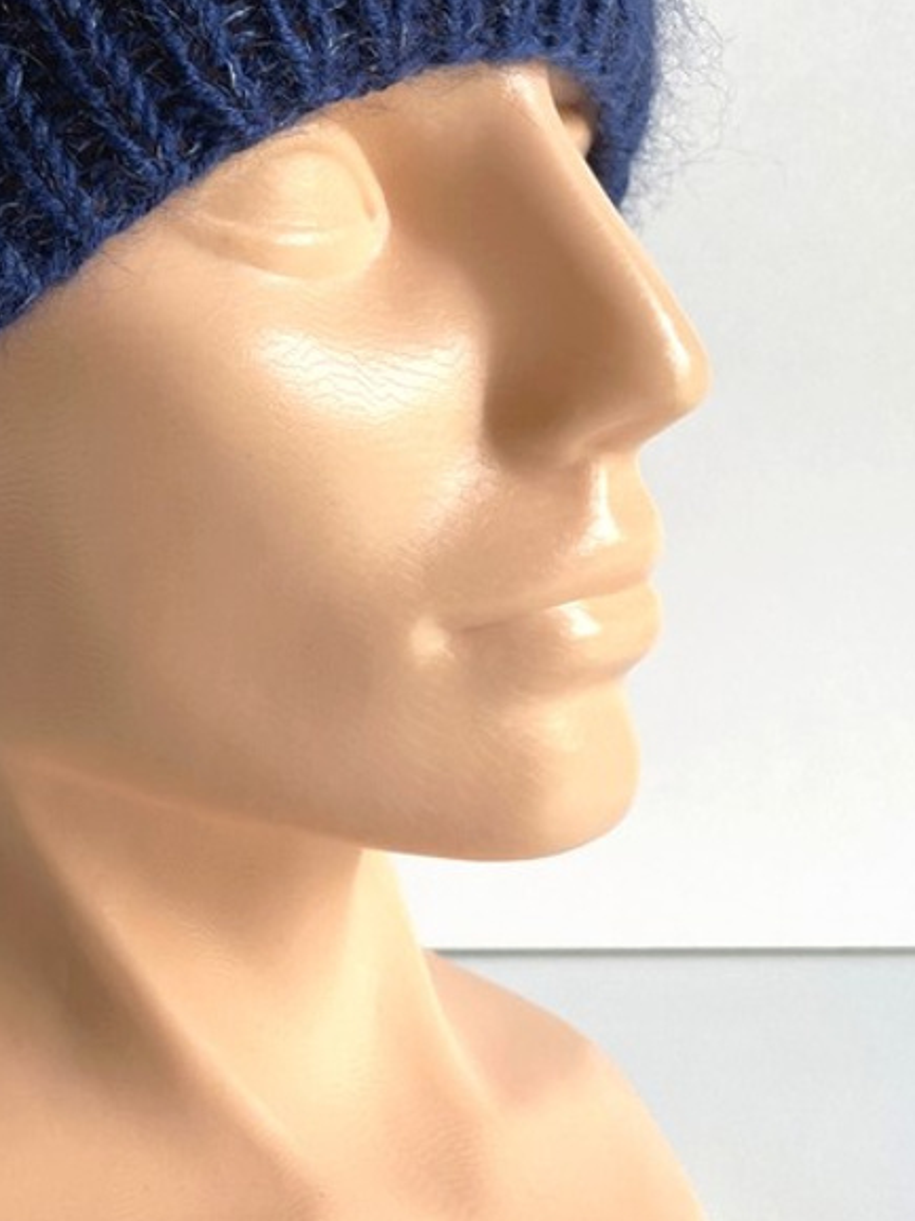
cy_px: 522
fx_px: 1905
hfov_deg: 26.3
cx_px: 137
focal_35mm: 54
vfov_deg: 35.5
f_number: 1.6
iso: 64
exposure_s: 1/121
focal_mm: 4.2
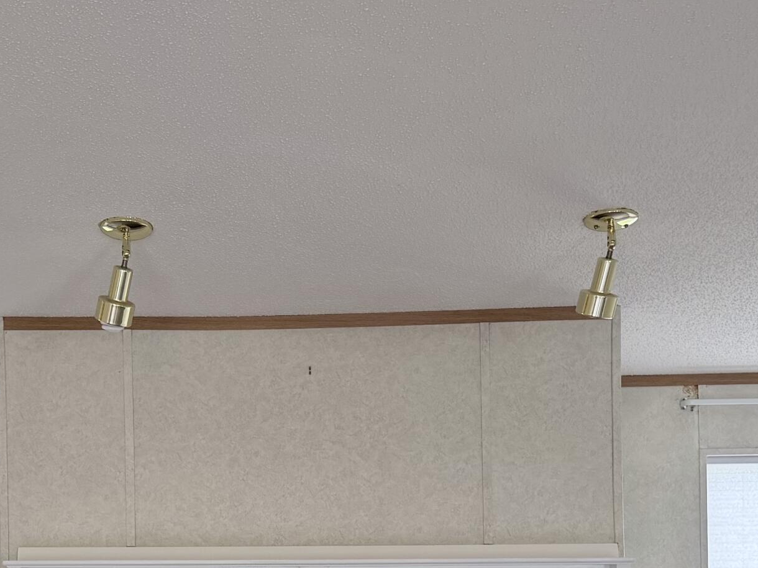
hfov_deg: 32.6
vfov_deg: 23.8
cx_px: 286
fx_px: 1292
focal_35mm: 59
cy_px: 556
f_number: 1.78
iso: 125
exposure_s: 1/210
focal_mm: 6.76
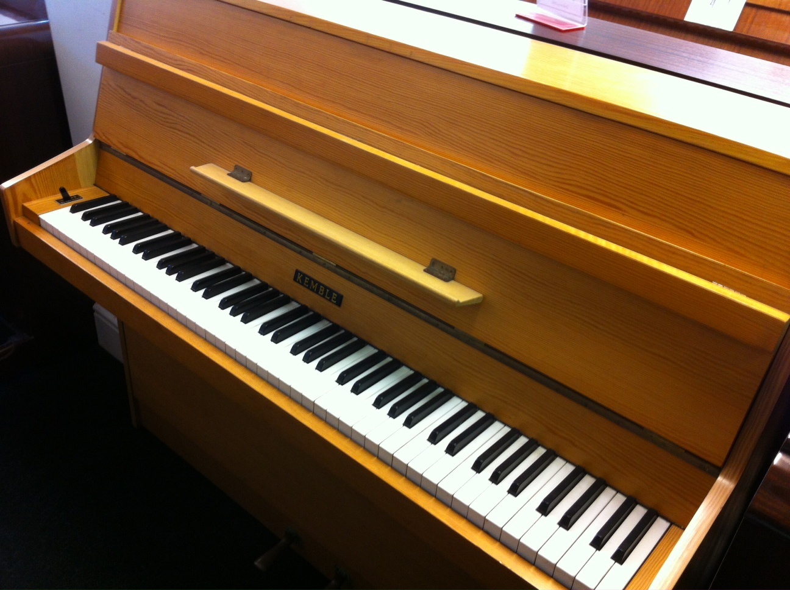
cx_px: 395
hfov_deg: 52.7
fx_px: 798
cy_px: 295
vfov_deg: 40.6
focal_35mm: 35
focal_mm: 3.85
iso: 125
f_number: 2.8
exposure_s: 1/15
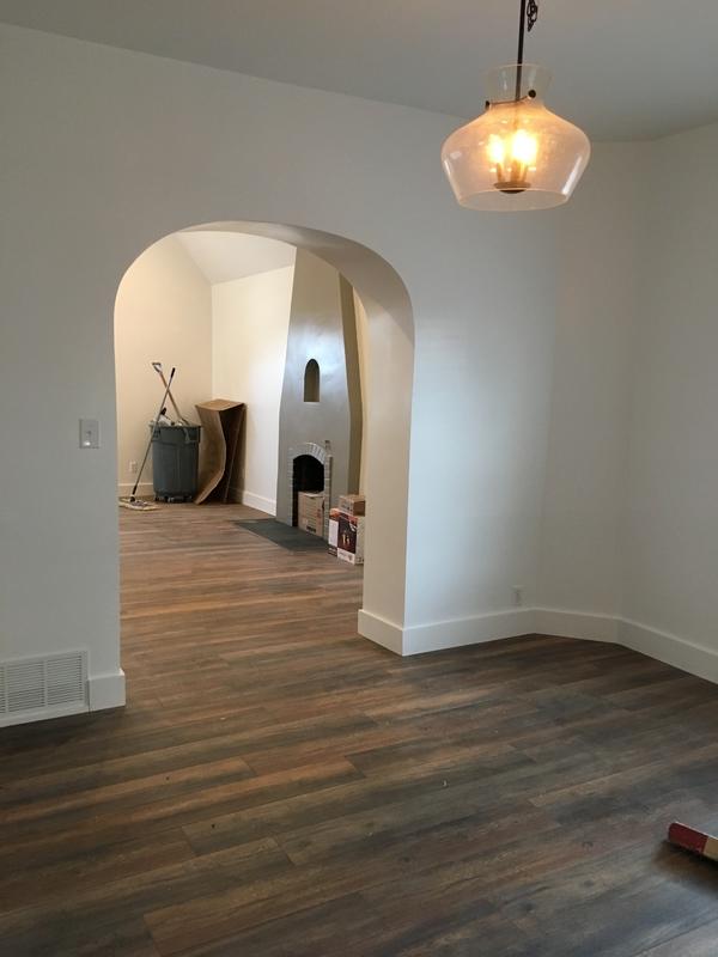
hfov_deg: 48.2
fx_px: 802
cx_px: 359
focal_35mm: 29
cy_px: 478
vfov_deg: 61.7
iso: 125
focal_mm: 4.15
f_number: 2.2
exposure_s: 1/30
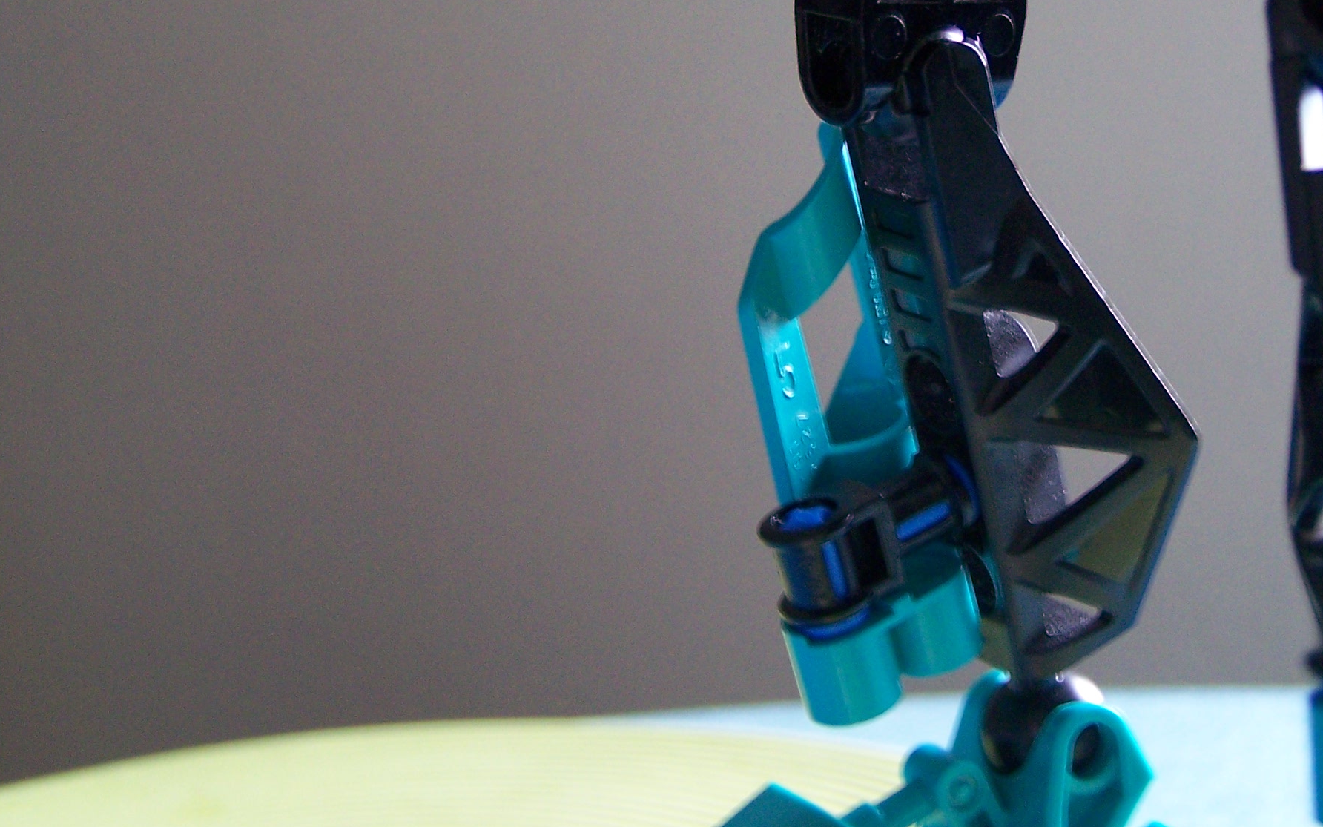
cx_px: 935
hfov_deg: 31.6
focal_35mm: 64
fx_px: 2308
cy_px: 207
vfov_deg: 20.2
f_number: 2.8
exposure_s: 1/8
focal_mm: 6.3
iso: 160
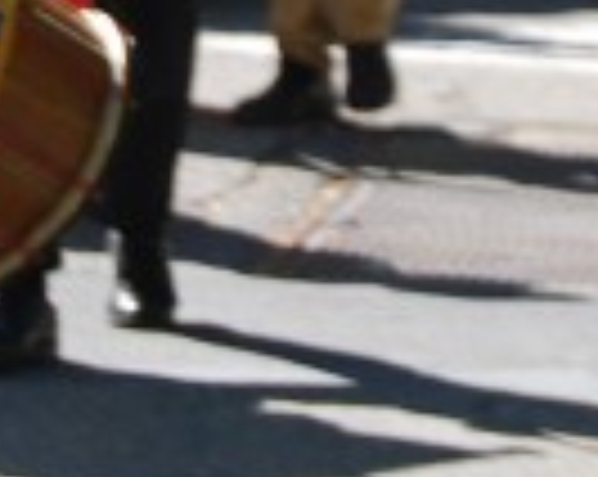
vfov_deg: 3.2
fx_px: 8394
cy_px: -706
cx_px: 142
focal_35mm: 475
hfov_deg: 4.1
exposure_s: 1/160
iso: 100
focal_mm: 50
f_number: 6.3
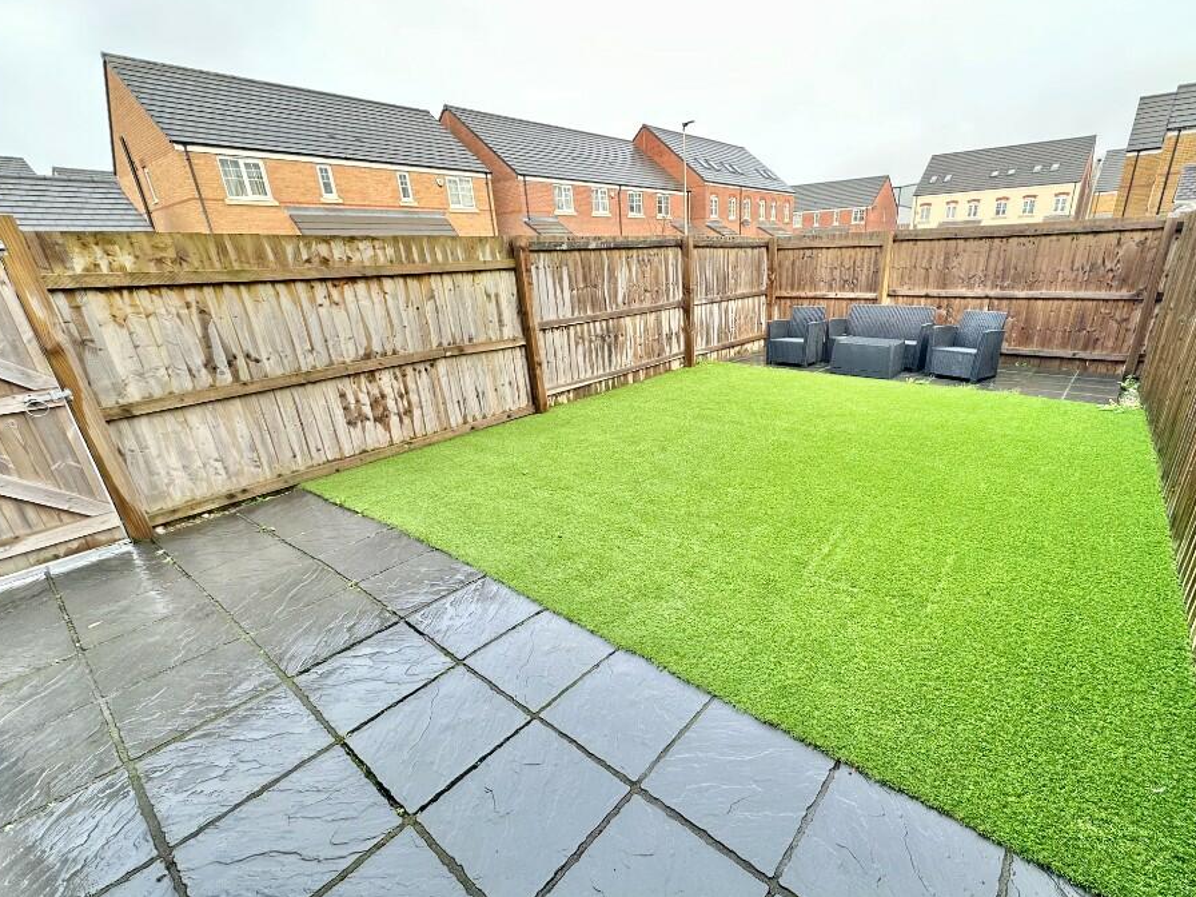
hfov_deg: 94.1
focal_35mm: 16
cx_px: 665
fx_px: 553
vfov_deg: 78.0
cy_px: 474
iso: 50
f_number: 2.2
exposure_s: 1/99
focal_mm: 2.22
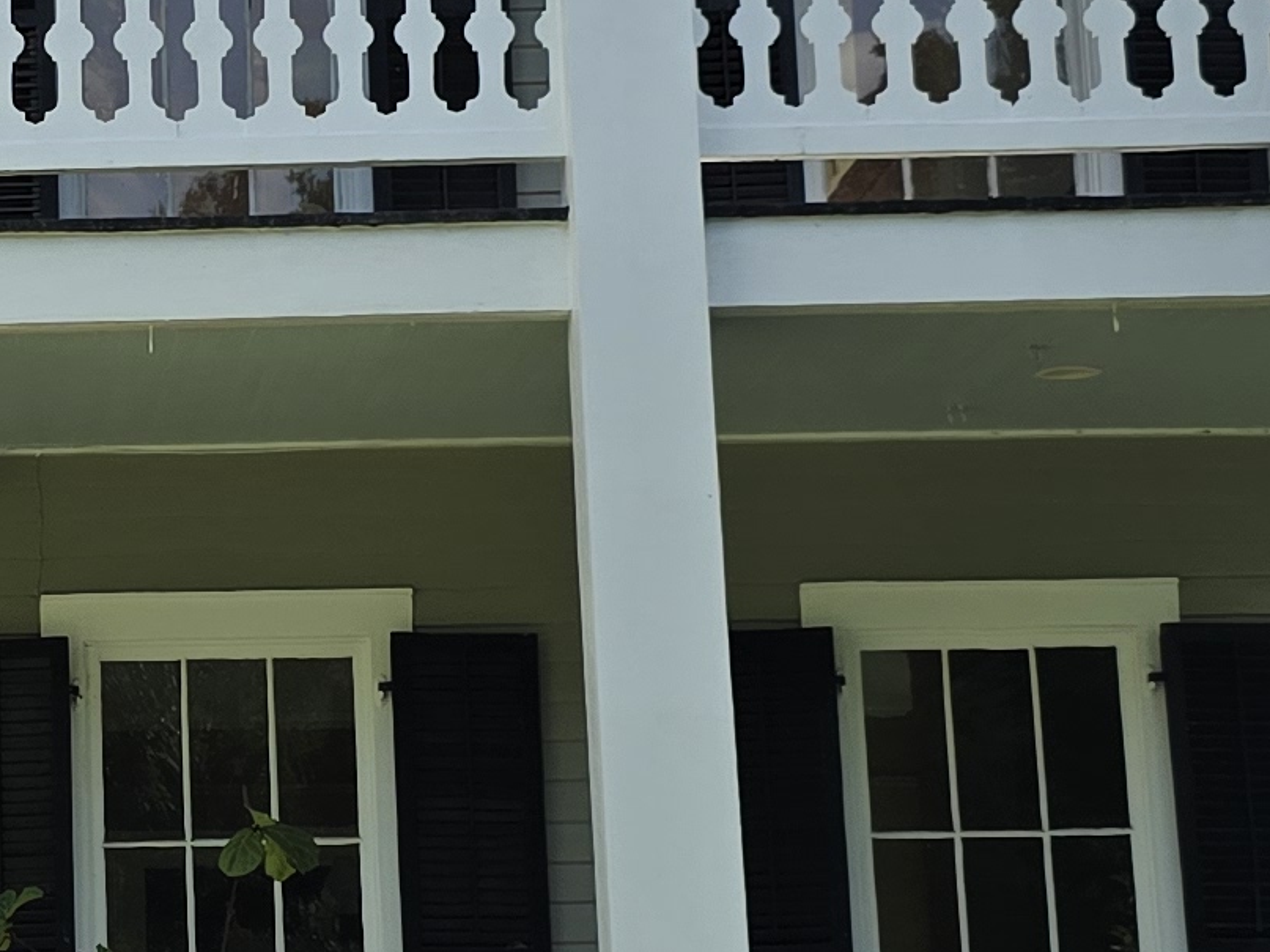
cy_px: 337
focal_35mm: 114
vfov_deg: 13.0
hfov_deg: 16.8
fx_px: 4182
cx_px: -104
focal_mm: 6.3
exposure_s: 1/952
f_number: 1.7
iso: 12
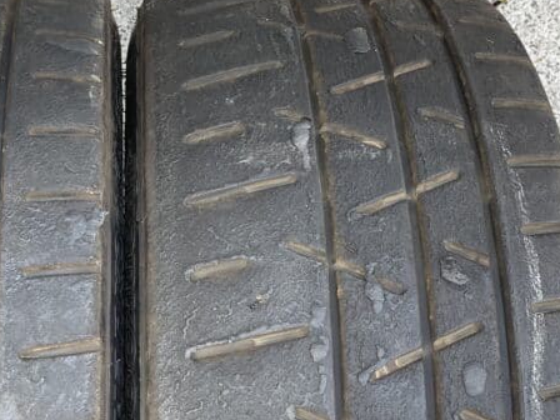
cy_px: 258
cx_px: 136
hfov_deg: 37.2
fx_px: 809
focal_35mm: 50
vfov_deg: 29.0
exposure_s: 1/121
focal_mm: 3.99
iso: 40
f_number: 1.8
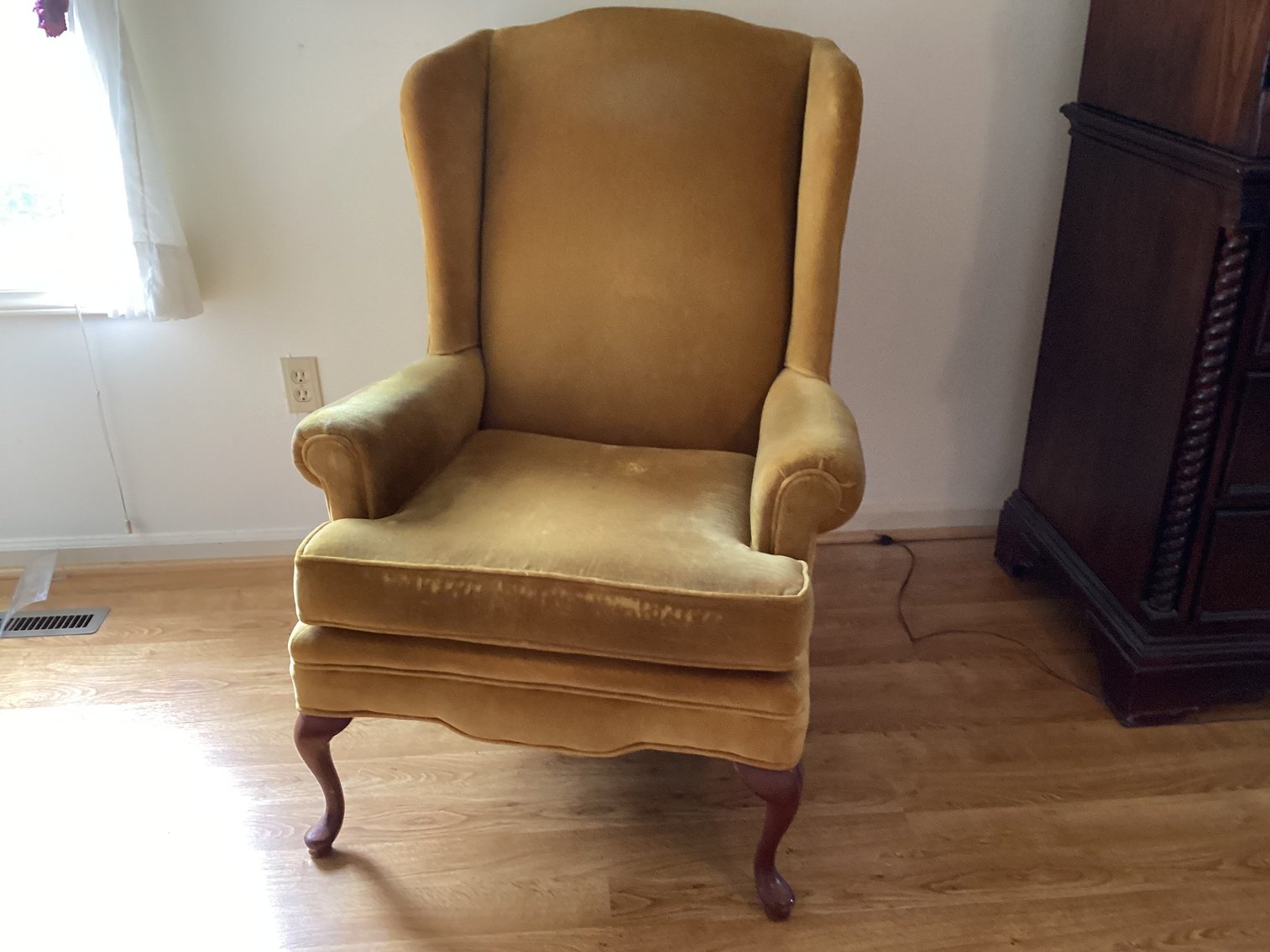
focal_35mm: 31
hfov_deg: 58.3
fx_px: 1137
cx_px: 635
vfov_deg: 45.4
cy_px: 476
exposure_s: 1/60
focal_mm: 3.3
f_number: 2.4
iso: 320
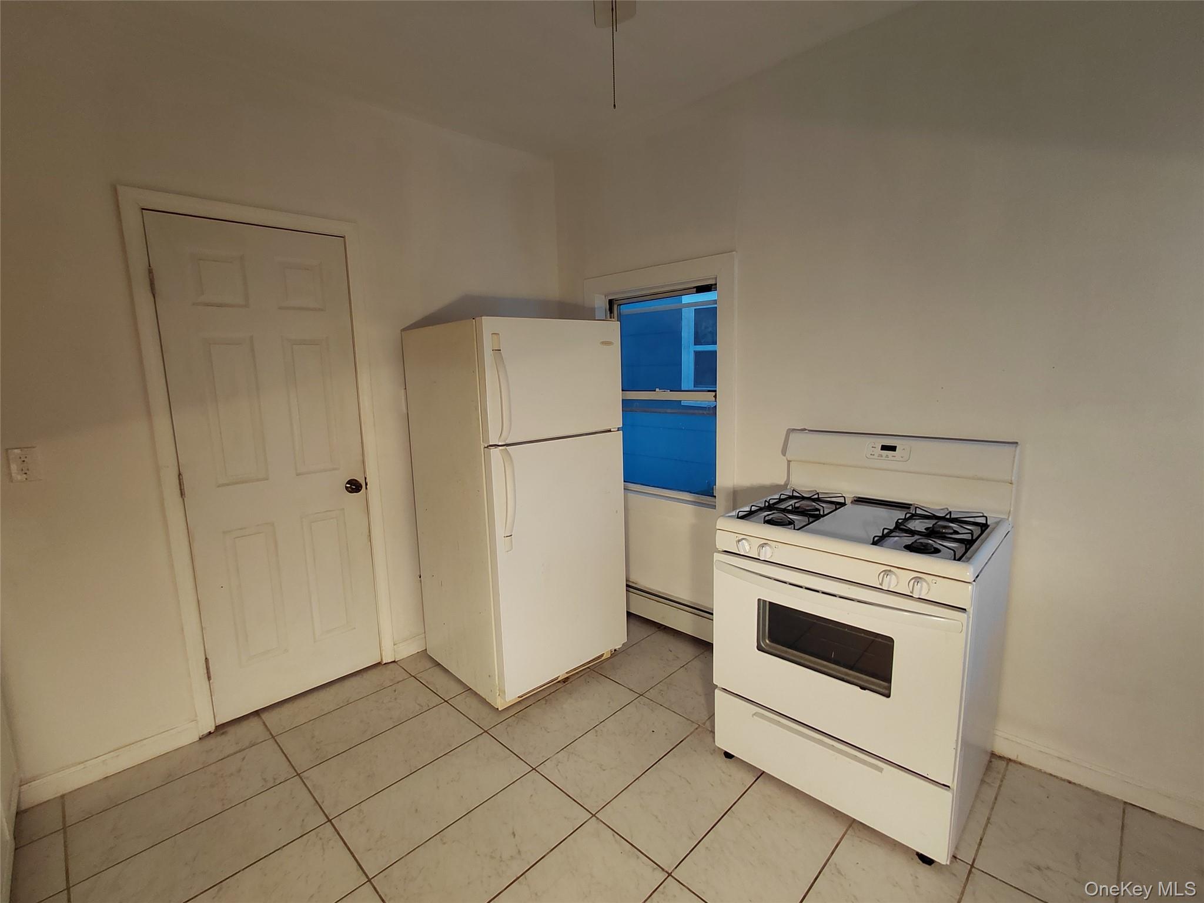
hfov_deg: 94.5
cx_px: 602
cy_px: 452
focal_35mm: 16
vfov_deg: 78.1
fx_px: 557
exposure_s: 1/153
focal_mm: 1.64
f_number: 2.2
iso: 40
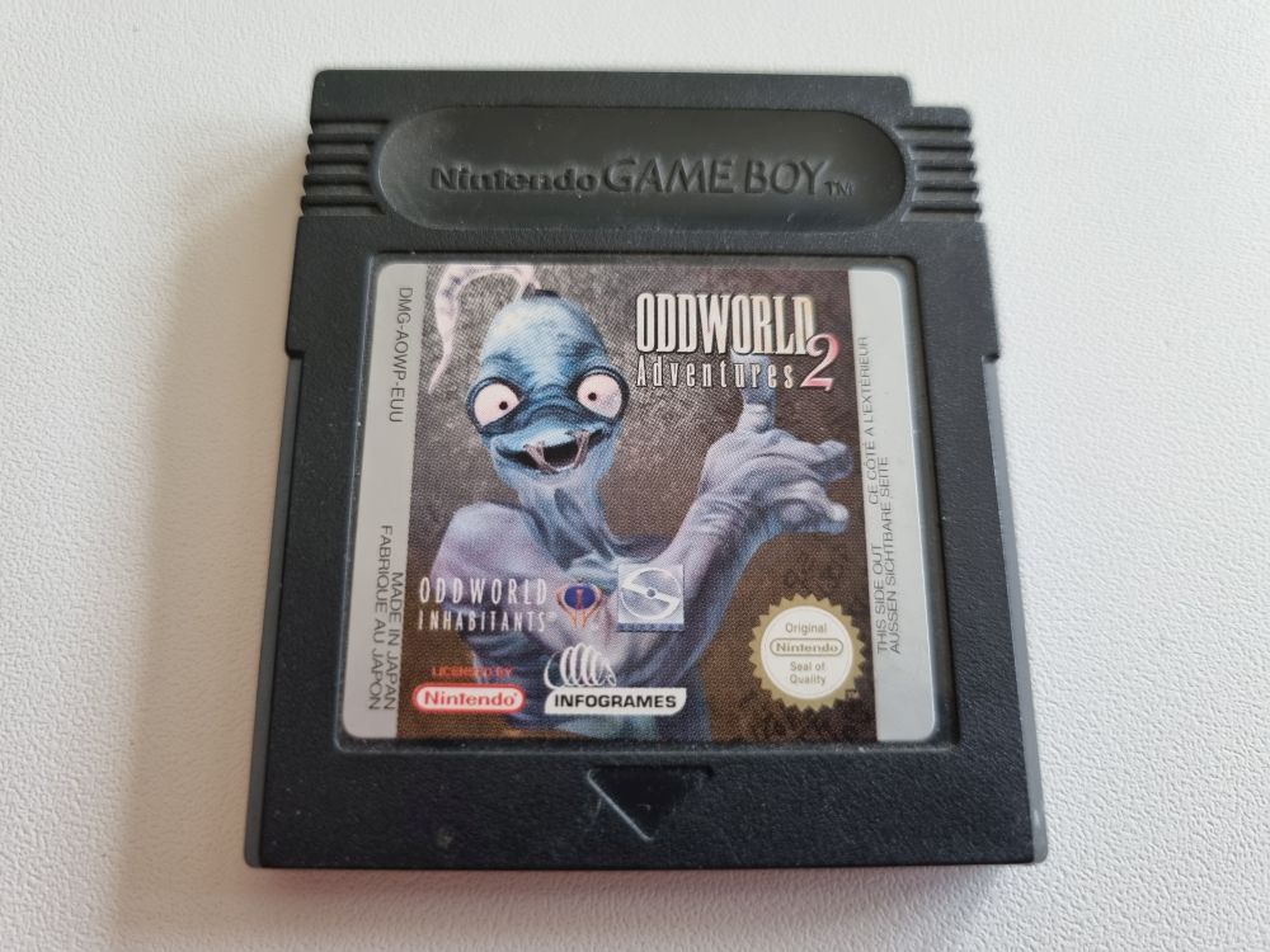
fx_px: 954
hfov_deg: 67.3
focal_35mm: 26
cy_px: 476
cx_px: 635
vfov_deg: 53.1
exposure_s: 1/100
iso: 160
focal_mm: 5.4
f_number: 1.8
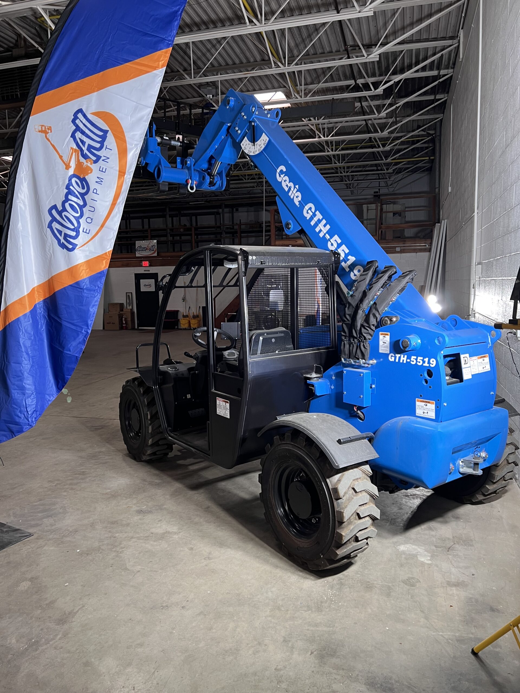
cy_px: 346
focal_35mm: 26
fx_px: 521
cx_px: 260
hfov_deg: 53.1
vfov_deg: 67.3
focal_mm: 5.7
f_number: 1.5
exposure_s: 1/60
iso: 80
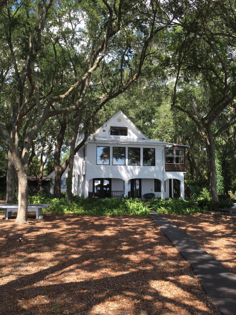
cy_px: 158
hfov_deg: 48.2
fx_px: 264
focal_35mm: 29
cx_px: 118
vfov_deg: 61.7
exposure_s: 1/425
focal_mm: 4.15
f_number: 2.2
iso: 32
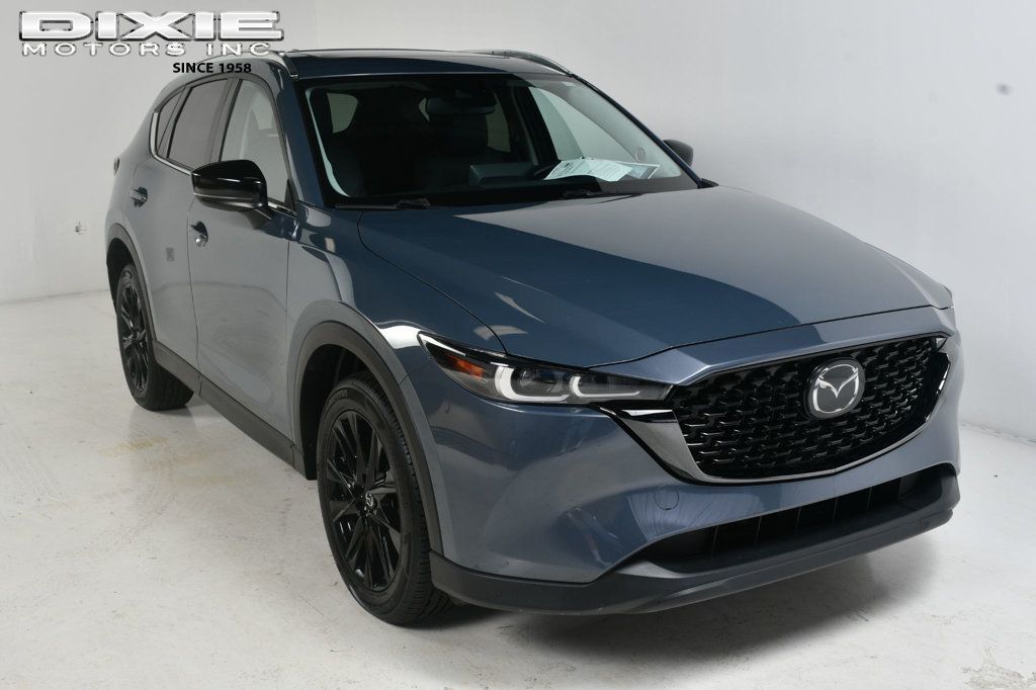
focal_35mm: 39
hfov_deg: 49.6
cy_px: 345
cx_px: 518
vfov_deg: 34.2
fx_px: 1122
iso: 100
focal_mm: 26
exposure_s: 1/160
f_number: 11
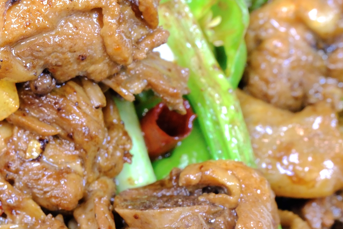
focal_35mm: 117
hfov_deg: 17.0
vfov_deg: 11.6
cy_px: 201
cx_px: -23
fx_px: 1115
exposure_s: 1/12
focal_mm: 24.8
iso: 800
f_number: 6.4
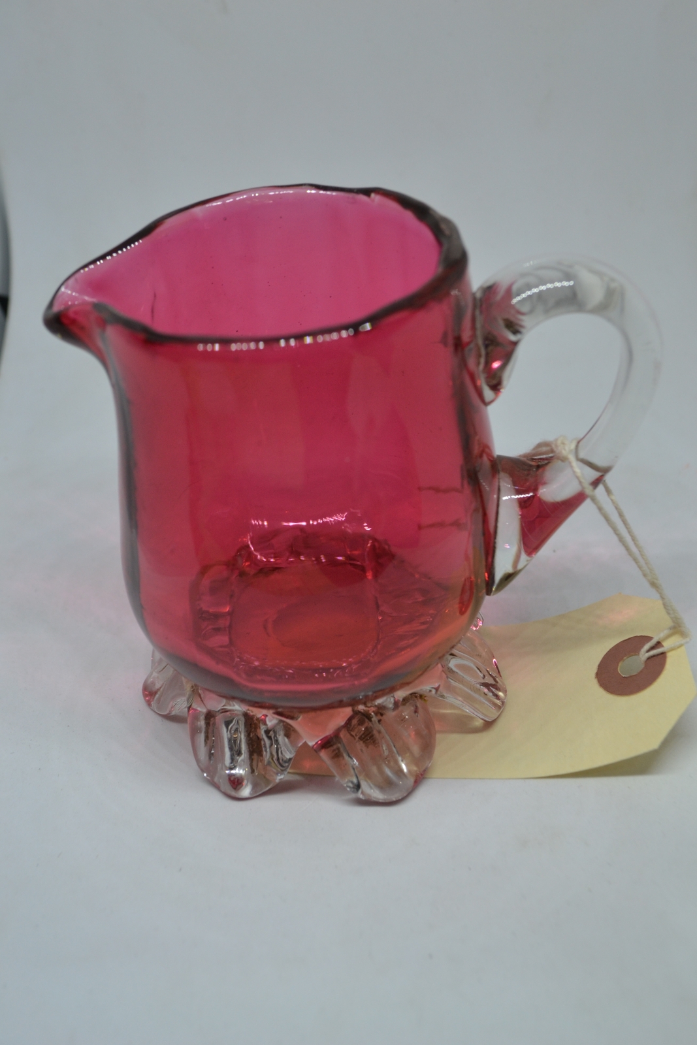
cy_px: 522
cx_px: 348
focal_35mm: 36
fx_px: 1045
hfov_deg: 36.9
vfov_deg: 53.1
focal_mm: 24
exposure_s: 1/60
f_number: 5.6
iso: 400
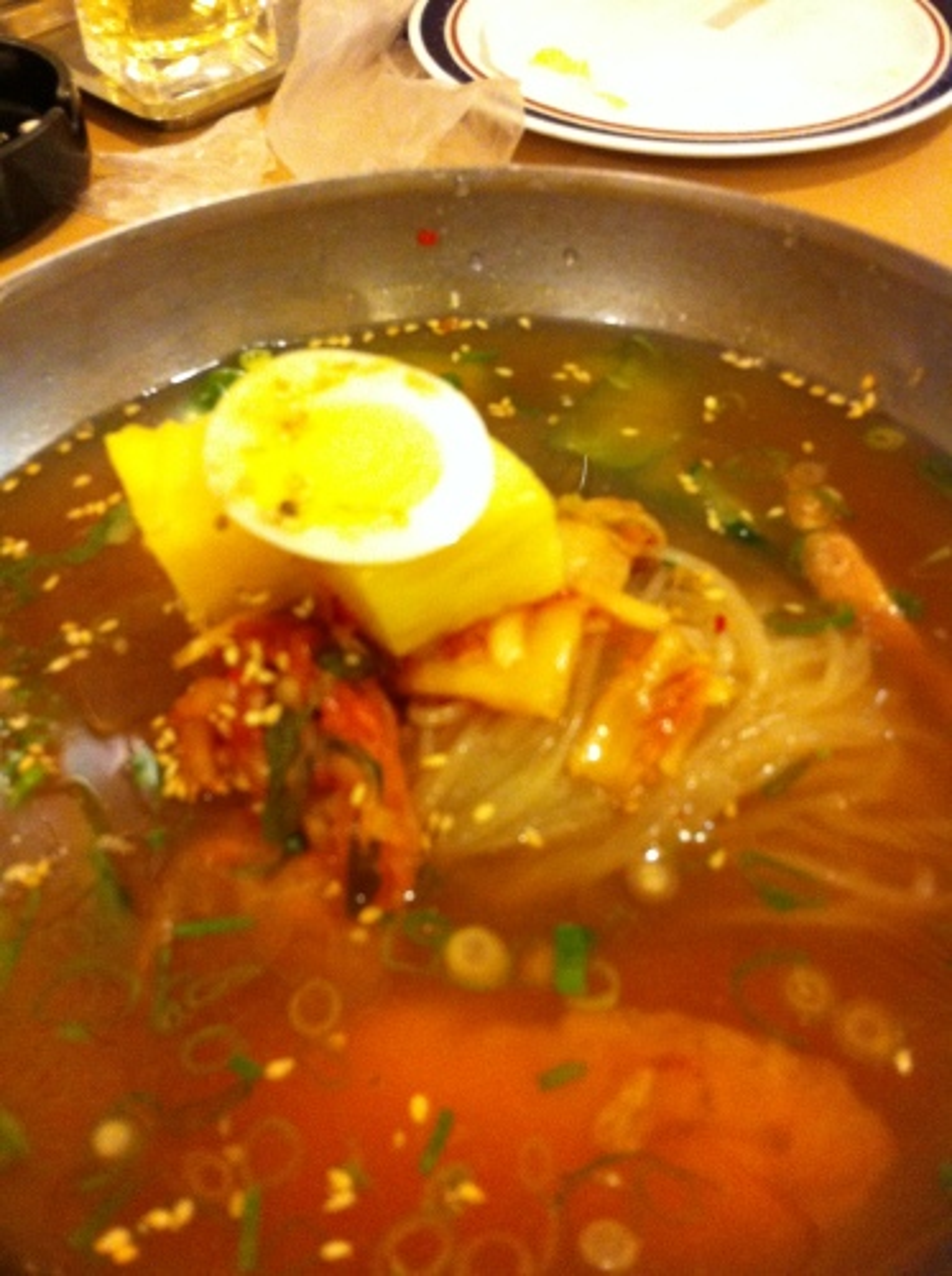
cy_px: 638
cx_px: 476
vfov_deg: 52.7
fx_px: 1288
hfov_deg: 40.6
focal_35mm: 35
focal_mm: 3.85
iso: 500
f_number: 2.8
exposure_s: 1/15
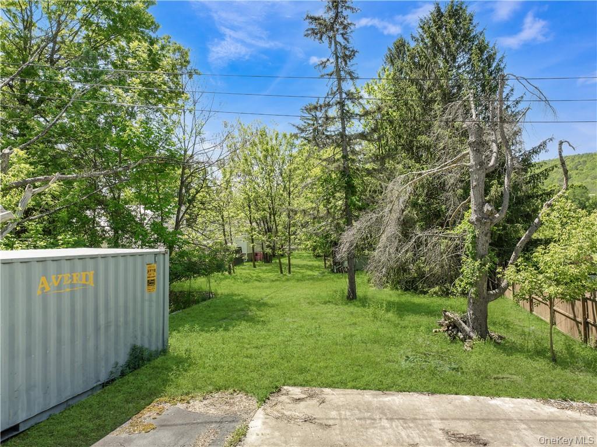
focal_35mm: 24
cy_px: 224
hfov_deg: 71.6
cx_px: 298
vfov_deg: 56.8
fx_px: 414
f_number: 2.8
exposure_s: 1/400
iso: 110
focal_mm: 12.29
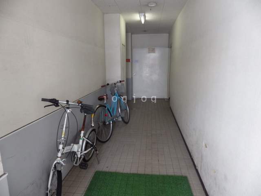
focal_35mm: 22
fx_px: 166
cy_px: 98
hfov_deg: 76.4
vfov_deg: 61.1
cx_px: 130
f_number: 3.1
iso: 200
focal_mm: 4
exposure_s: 1/45
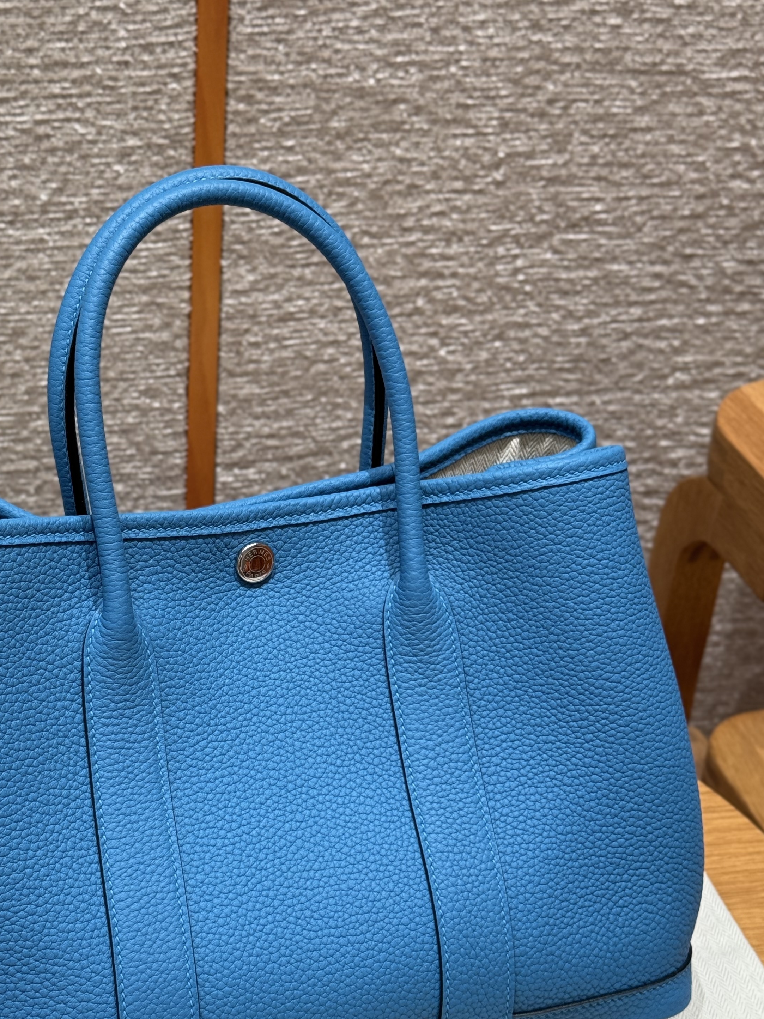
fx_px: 1972
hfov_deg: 21.8
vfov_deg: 28.9
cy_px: 586
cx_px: 254
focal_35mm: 67
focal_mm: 6.76
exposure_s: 1/70
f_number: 1.78
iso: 100
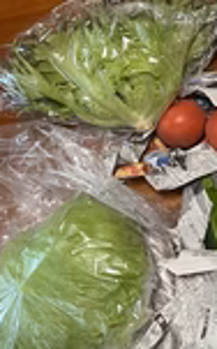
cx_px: 335
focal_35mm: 73
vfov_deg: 27.5
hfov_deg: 16.1
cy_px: 55
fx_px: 693
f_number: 1.6
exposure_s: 1/50
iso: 160
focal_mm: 5.1
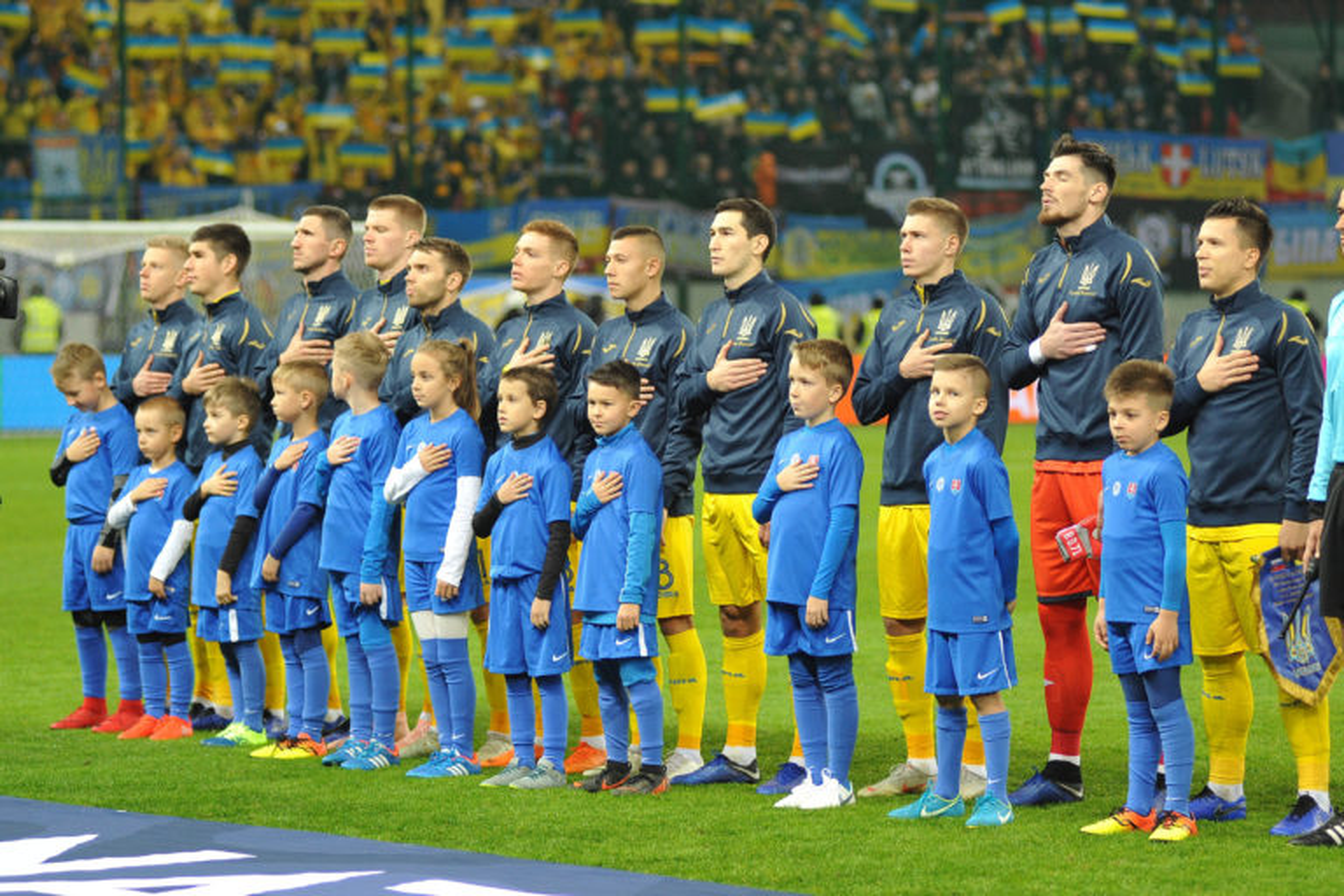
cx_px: 672
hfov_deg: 17.1
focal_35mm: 120
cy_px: 448
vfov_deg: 11.4
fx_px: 4480
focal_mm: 120
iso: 1600
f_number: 2.8
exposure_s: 1/800
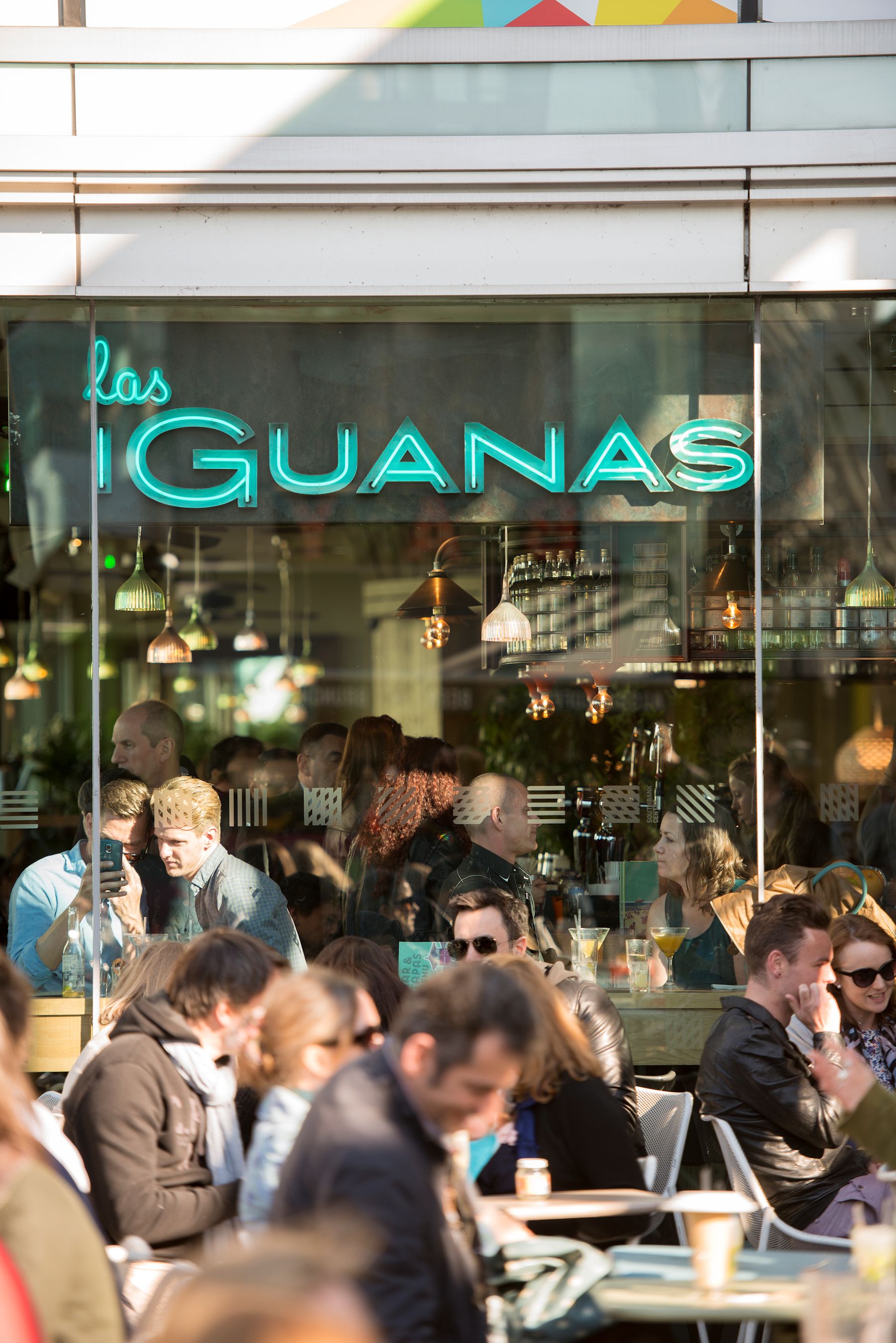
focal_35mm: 160
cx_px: 448
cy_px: 672
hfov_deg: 8.6
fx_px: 5968
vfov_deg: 12.8
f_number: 2.8
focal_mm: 160
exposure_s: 1/250
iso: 160
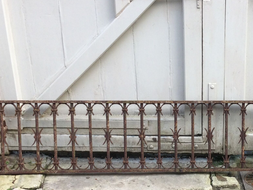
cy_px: 138
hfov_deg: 29.1
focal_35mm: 65
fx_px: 475
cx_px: 204
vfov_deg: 22.4
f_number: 2.4
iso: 32
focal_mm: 3.3
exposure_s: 1/100
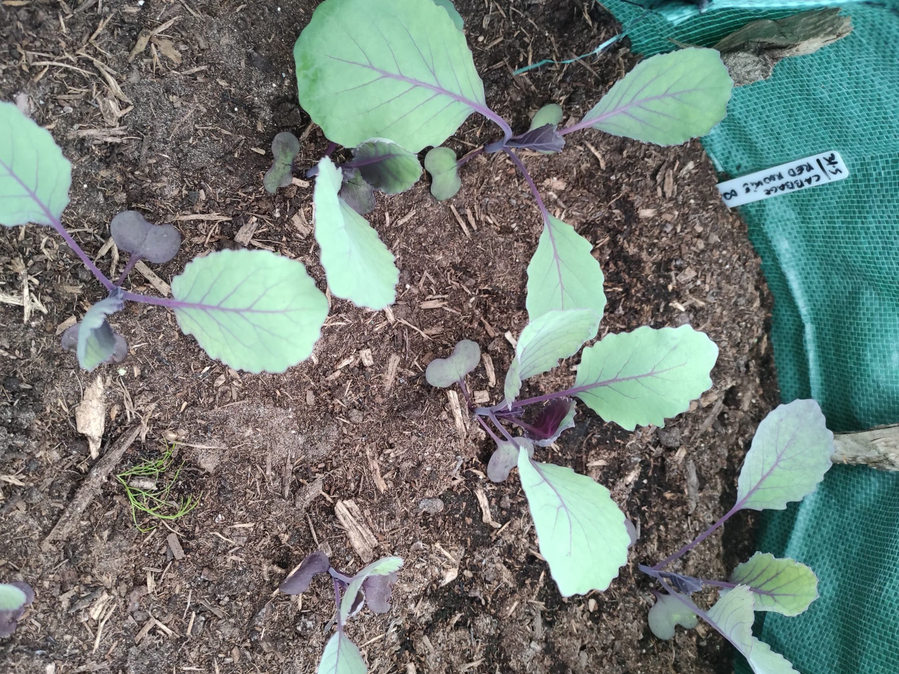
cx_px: 418
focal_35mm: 29
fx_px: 753
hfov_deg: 61.6
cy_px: 345
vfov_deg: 48.2
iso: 280
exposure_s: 1/100
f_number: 1.89
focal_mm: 5.43
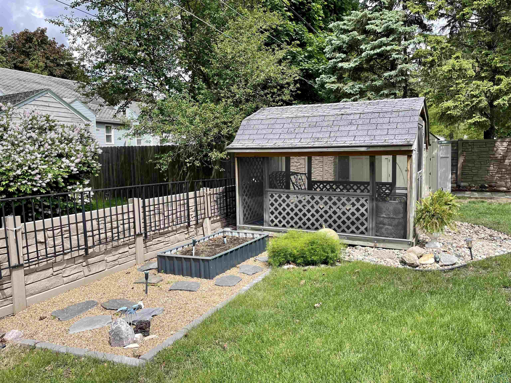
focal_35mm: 25
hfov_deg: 69.4
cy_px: 192
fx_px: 369
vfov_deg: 54.9
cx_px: 256
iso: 32
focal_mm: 5.1
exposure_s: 1/1642
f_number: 1.6
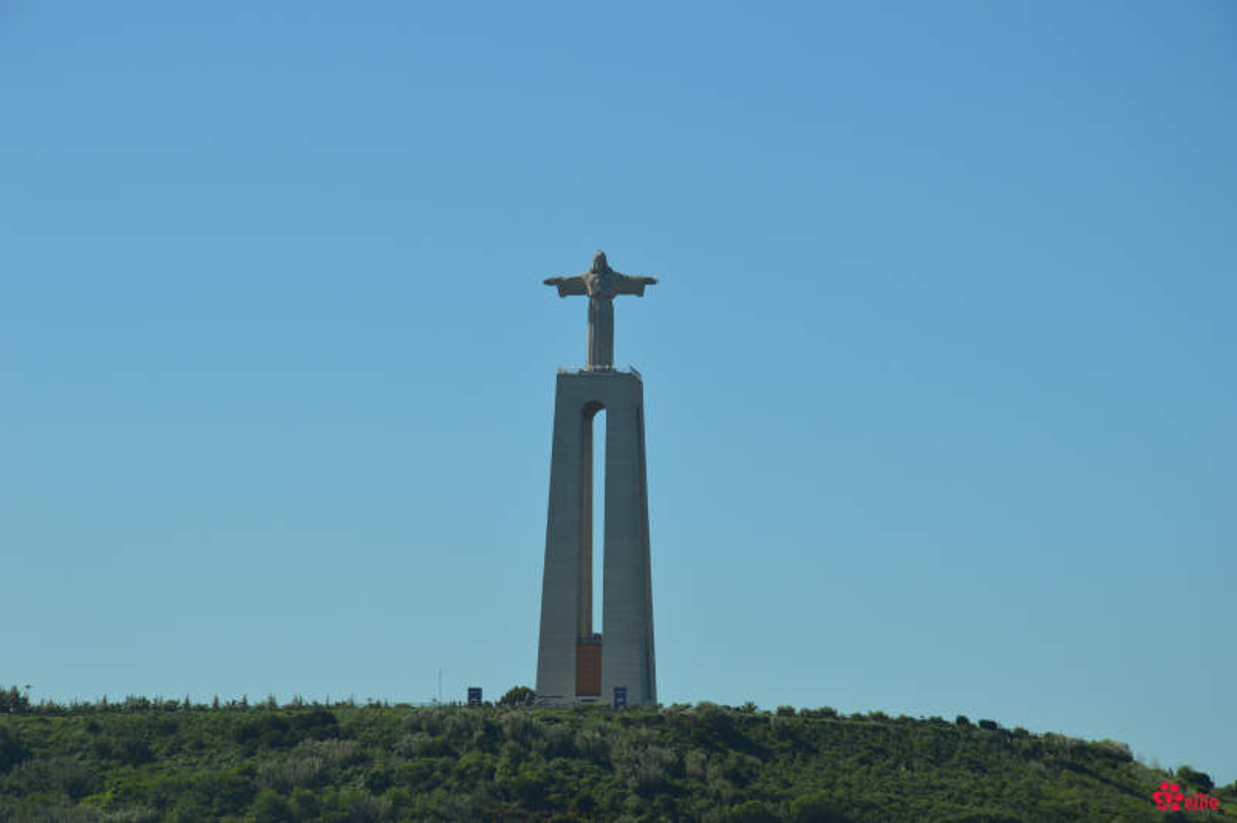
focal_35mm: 158
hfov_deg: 13.1
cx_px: 618
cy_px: 412
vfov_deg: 8.7
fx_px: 5407
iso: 100
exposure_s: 1/320
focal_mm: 105
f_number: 9
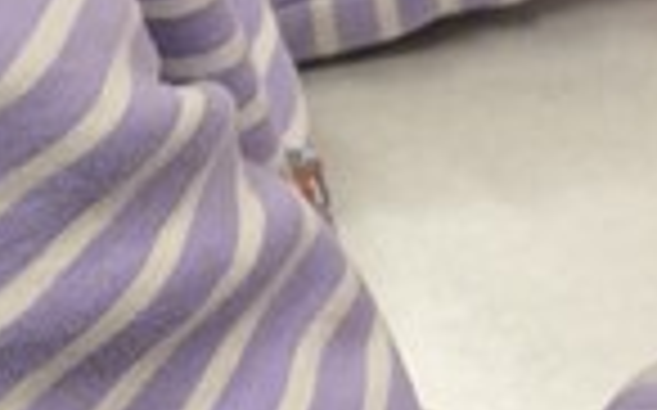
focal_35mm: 171
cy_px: -734
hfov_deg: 11.8
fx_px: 3059
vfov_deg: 7.0
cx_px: 963
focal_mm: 6.3
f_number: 1.7
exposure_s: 1/60
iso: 640
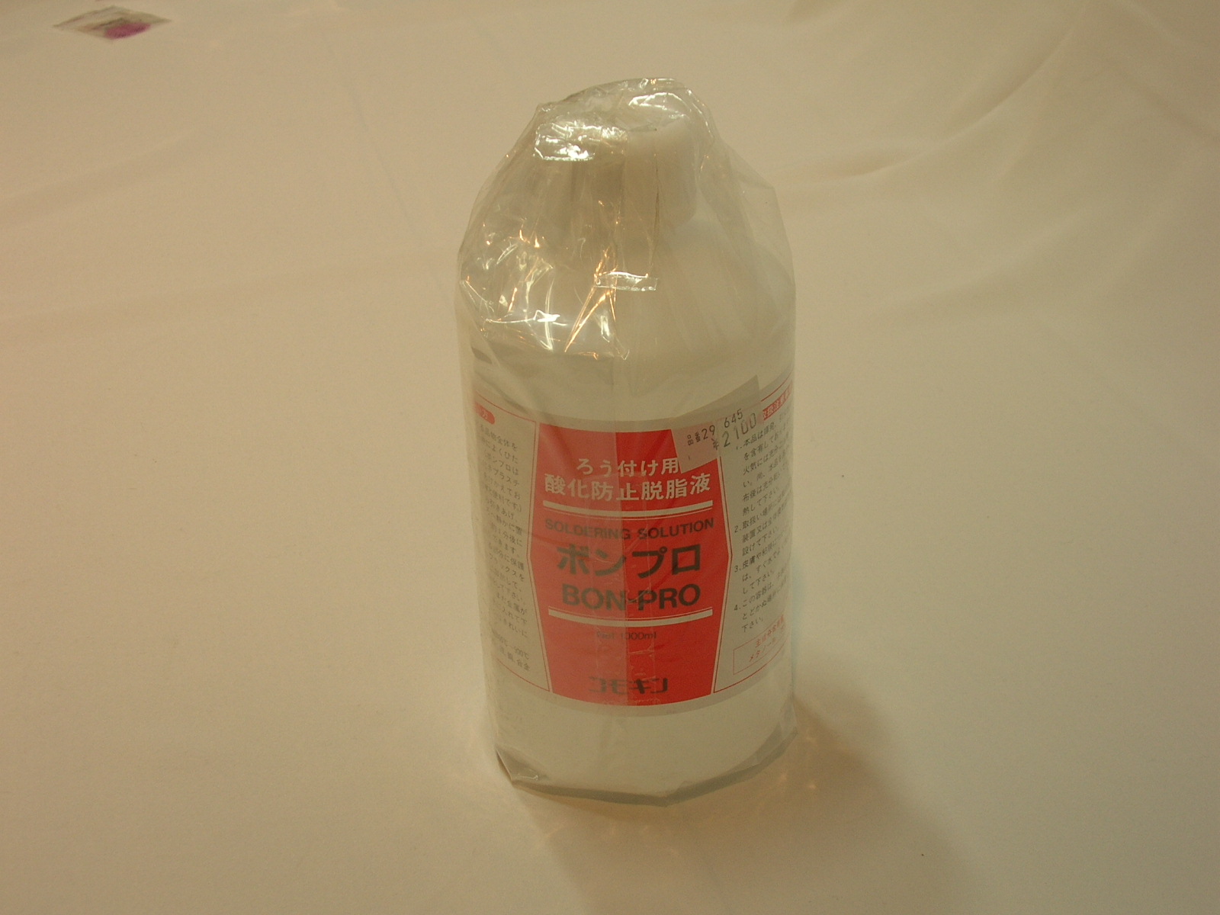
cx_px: 610
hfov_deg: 33.2
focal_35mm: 58
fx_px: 2044
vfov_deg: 25.2
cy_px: 458
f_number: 3.5
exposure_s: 1/26.7
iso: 50
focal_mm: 9.6
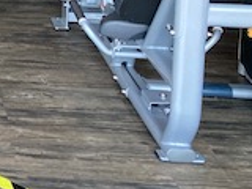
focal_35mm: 112
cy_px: -131
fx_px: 815
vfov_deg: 12.3
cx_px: -217
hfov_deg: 15.0
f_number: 1.8
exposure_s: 1/50
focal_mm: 3.99
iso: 200
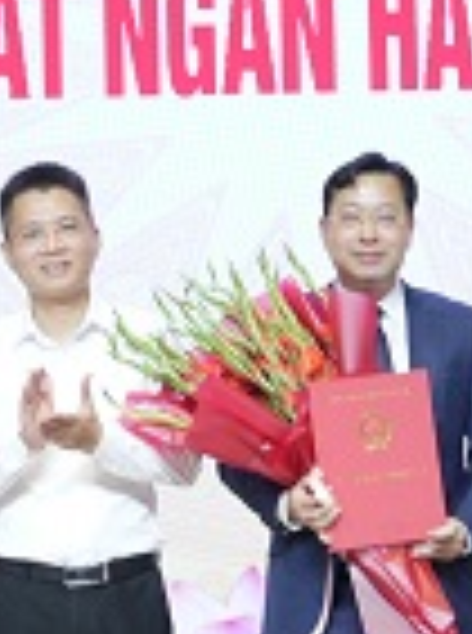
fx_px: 4840
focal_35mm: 265
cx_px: 288
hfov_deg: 5.6
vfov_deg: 7.5
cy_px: -9
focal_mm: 48
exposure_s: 1/30
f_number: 3.2
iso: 125
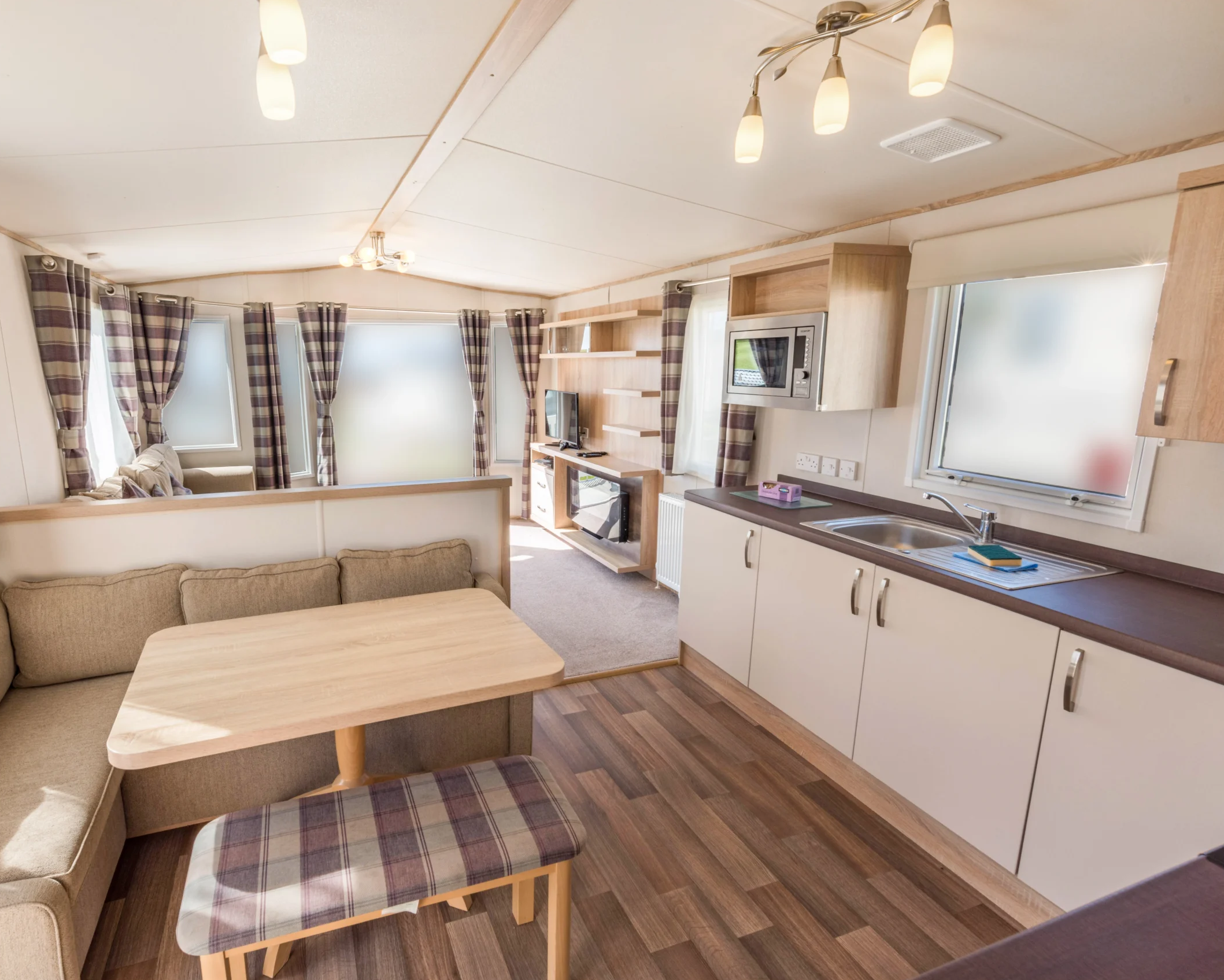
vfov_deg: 77.0
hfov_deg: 88.8
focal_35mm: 17
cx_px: 509
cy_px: 491
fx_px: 616
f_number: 10
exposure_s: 1/40
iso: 64
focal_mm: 15
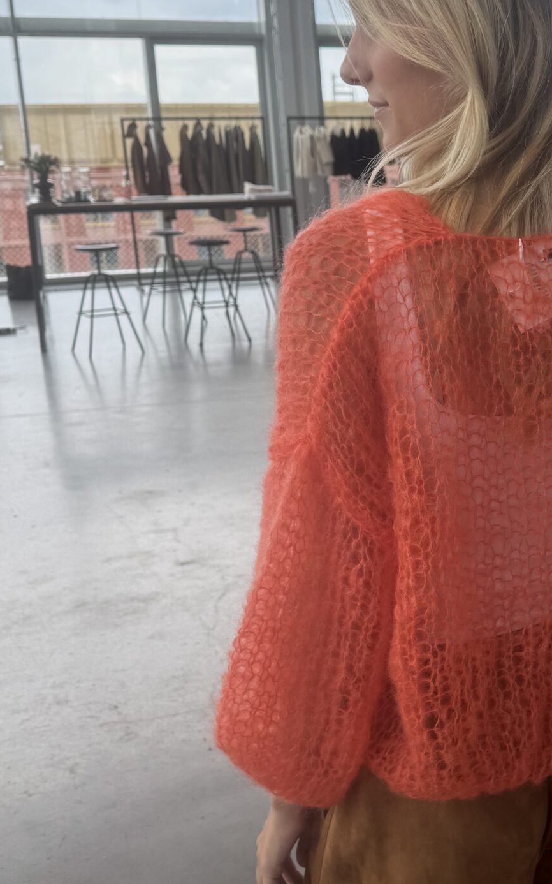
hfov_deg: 26.3
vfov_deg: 42.6
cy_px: 435
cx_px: 518
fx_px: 1132
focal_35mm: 47
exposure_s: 1/588
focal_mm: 6.76
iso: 80
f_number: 1.78
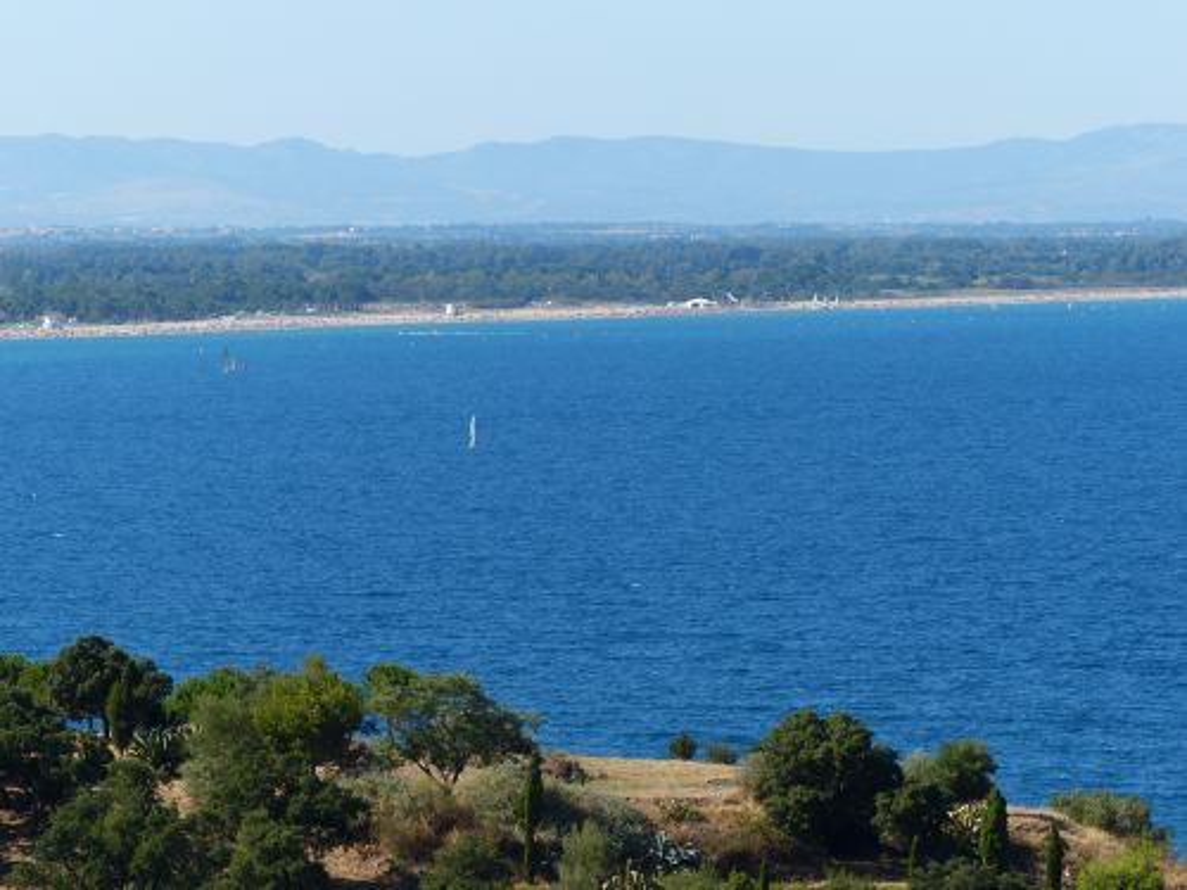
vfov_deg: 5.5
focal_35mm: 268
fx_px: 9190
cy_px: 445
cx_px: 594
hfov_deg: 7.4
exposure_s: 1/800
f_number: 4
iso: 100
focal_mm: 48.3
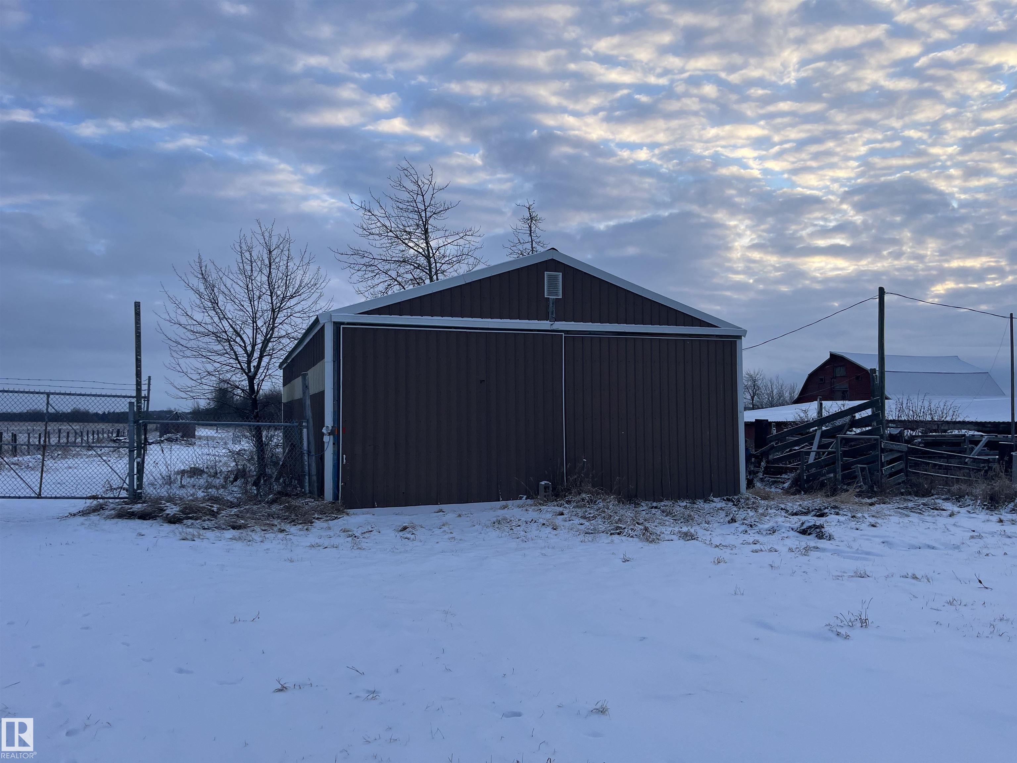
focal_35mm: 26
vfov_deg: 53.1
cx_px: 508
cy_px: 382
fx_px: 764
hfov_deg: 67.3
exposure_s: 1/742
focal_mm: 5.1
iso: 50
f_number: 1.6
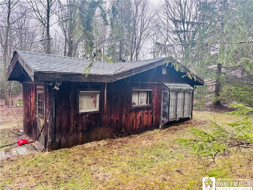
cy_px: 95
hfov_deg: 71.6
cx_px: 126
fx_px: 175
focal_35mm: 24
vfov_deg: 56.8
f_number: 1.78
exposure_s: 1/60
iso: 250
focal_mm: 6.76
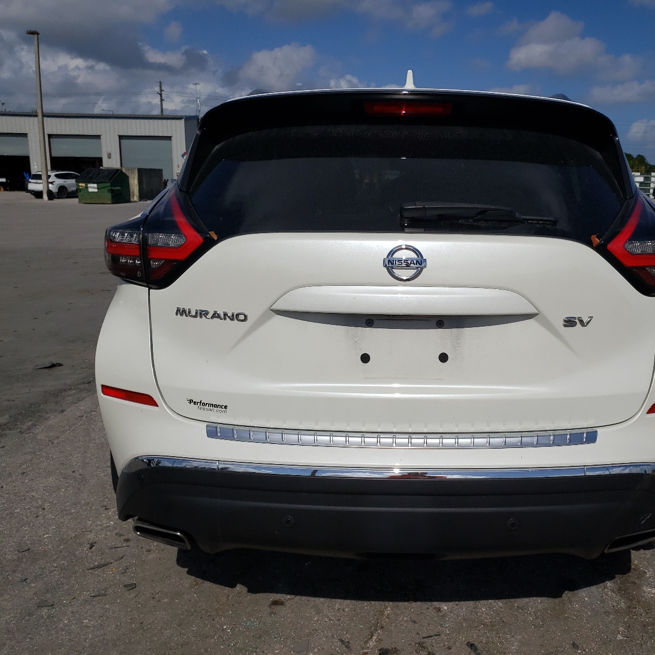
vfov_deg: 51.1
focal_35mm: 32
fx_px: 685
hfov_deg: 50.6
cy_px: 340
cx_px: 410
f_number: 1.5
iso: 50
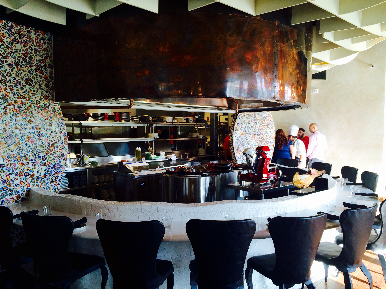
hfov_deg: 61.7
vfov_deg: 48.2
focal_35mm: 29
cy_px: 144
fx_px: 323
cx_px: 193
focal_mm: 4.15
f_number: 2.2
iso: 40
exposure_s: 1/60
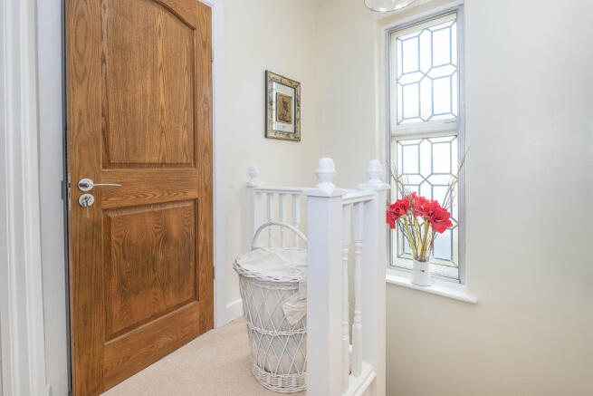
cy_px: 198
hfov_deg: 100.4
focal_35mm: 15
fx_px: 247
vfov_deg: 77.4
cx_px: 296
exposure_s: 1/30
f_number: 6.4
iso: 400
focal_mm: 10
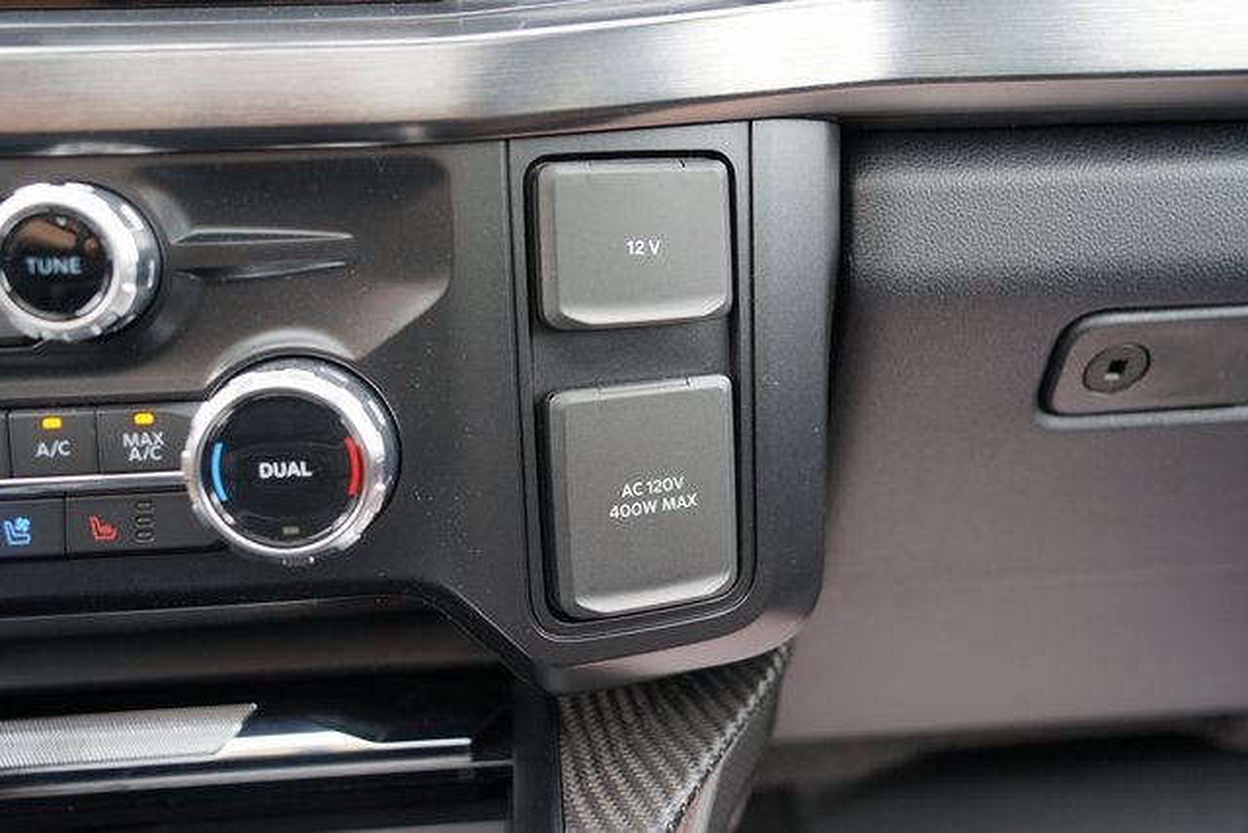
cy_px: 416
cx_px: 624
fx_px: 1144
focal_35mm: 33
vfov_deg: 40.0
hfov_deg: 57.2
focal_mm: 33
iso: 640
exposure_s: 1/60
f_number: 4
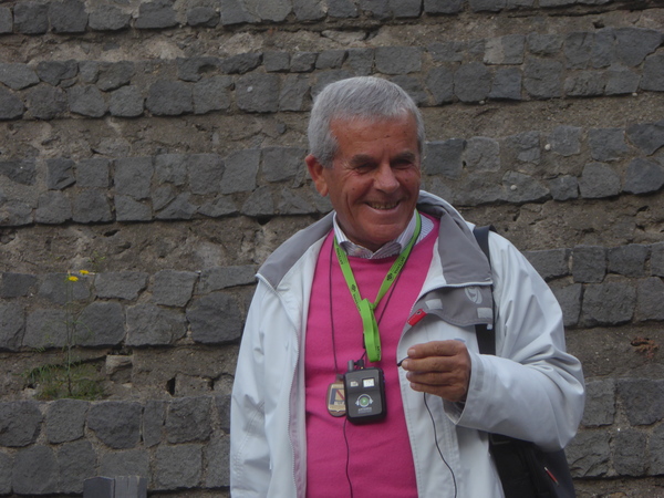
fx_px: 3395
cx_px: 332
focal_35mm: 177
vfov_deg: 8.4
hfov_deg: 11.2
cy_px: 249
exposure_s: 1/320
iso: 160
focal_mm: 28.7
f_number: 5.5
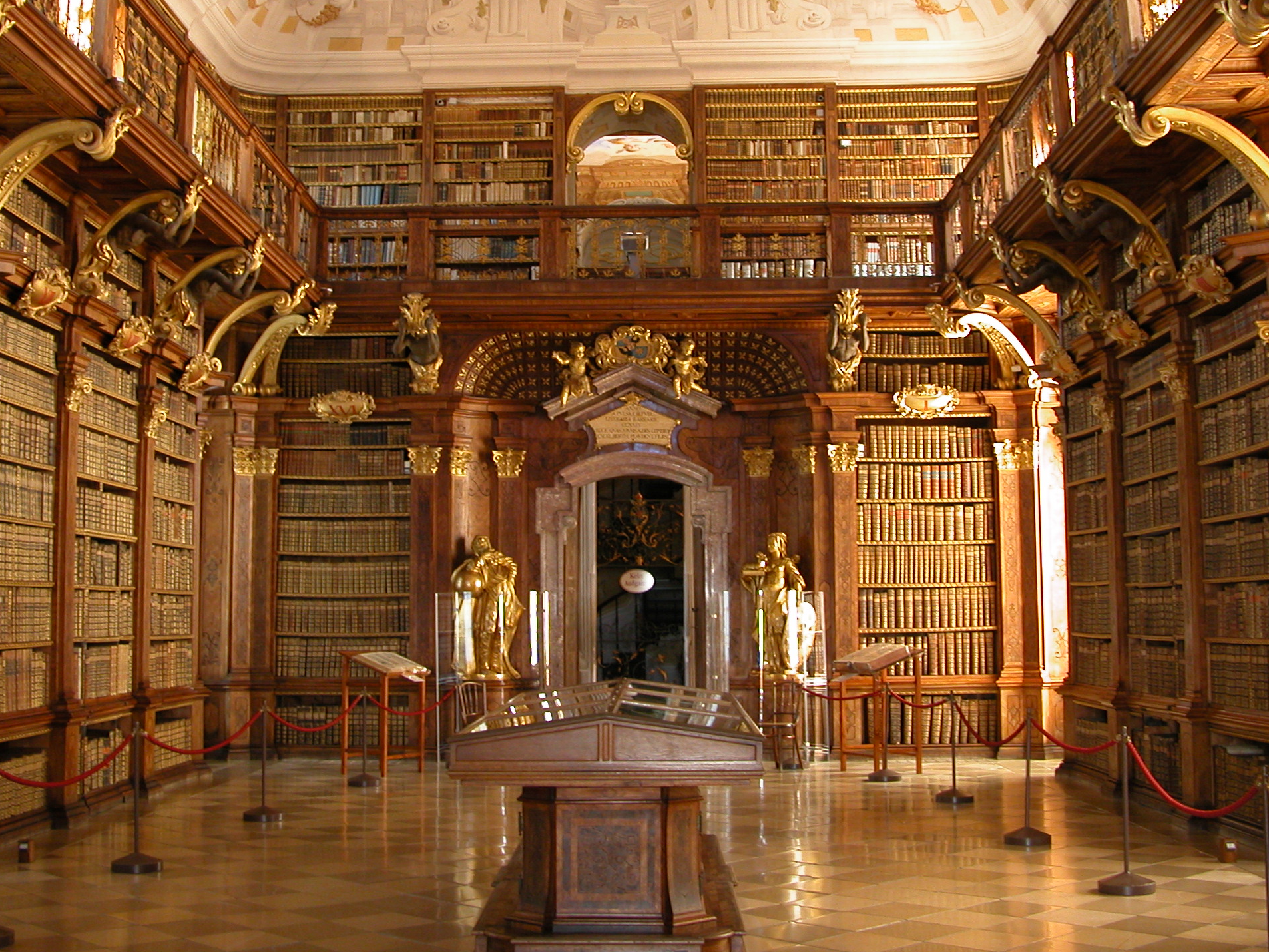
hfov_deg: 40.4
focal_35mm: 47
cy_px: 349
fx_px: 1723
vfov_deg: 30.7
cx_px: 589
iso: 100
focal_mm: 8.9
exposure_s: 1/7
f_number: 2.8
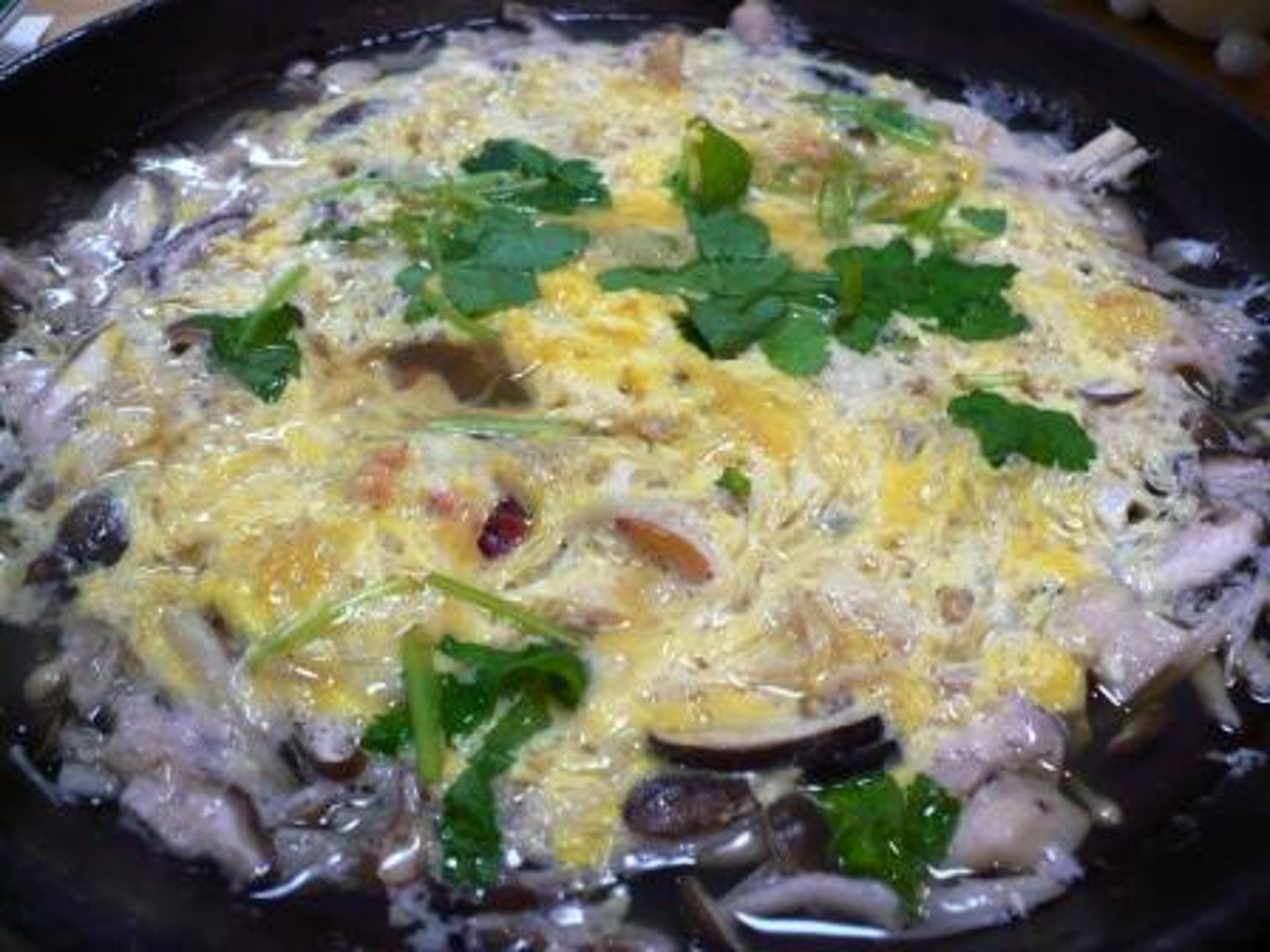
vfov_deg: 38.7
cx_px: 635
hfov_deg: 50.1
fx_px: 1357
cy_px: 476
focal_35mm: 37
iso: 200
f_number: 2.8
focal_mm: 6.1
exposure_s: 1/25
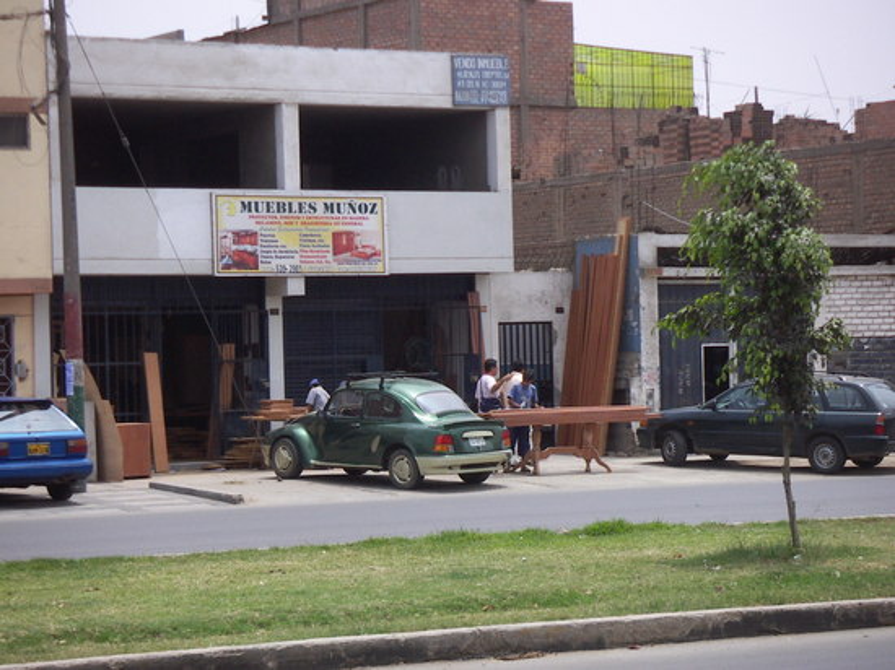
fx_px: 2791
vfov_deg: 13.7
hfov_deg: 18.2
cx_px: 448
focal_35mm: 108
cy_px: 335
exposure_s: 1/160
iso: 64
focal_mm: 14.1
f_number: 8
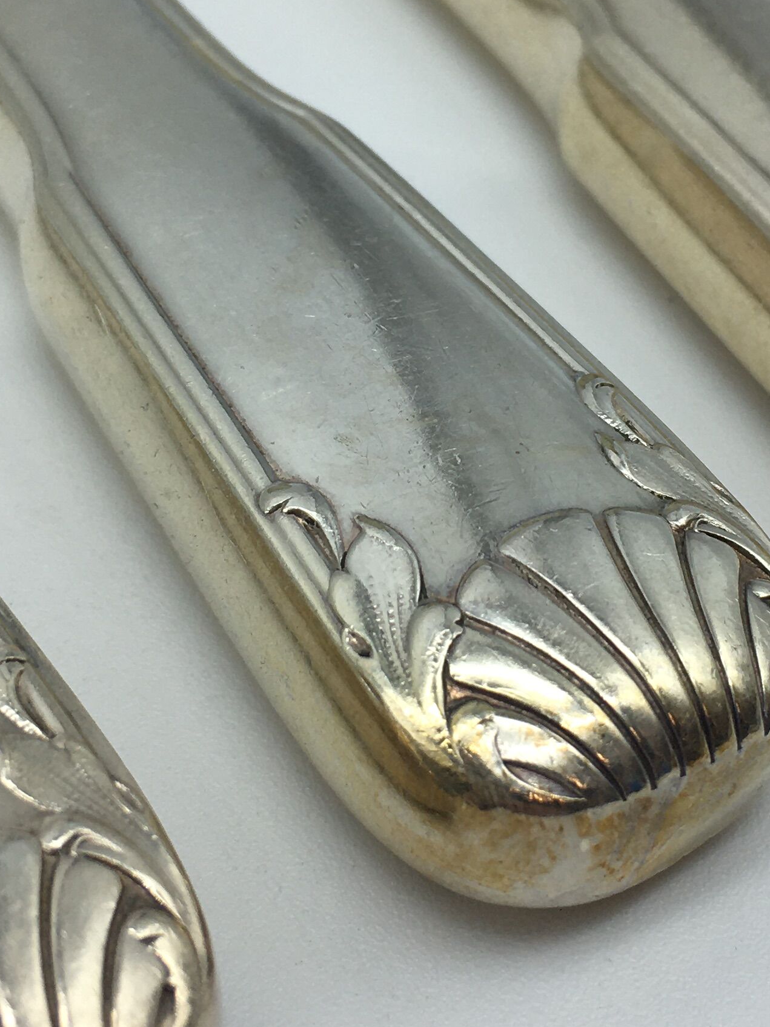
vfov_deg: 28.1
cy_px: 383
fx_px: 2047
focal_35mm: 69
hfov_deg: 21.3
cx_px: 465
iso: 25
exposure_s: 1/265
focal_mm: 4.15
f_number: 2.2
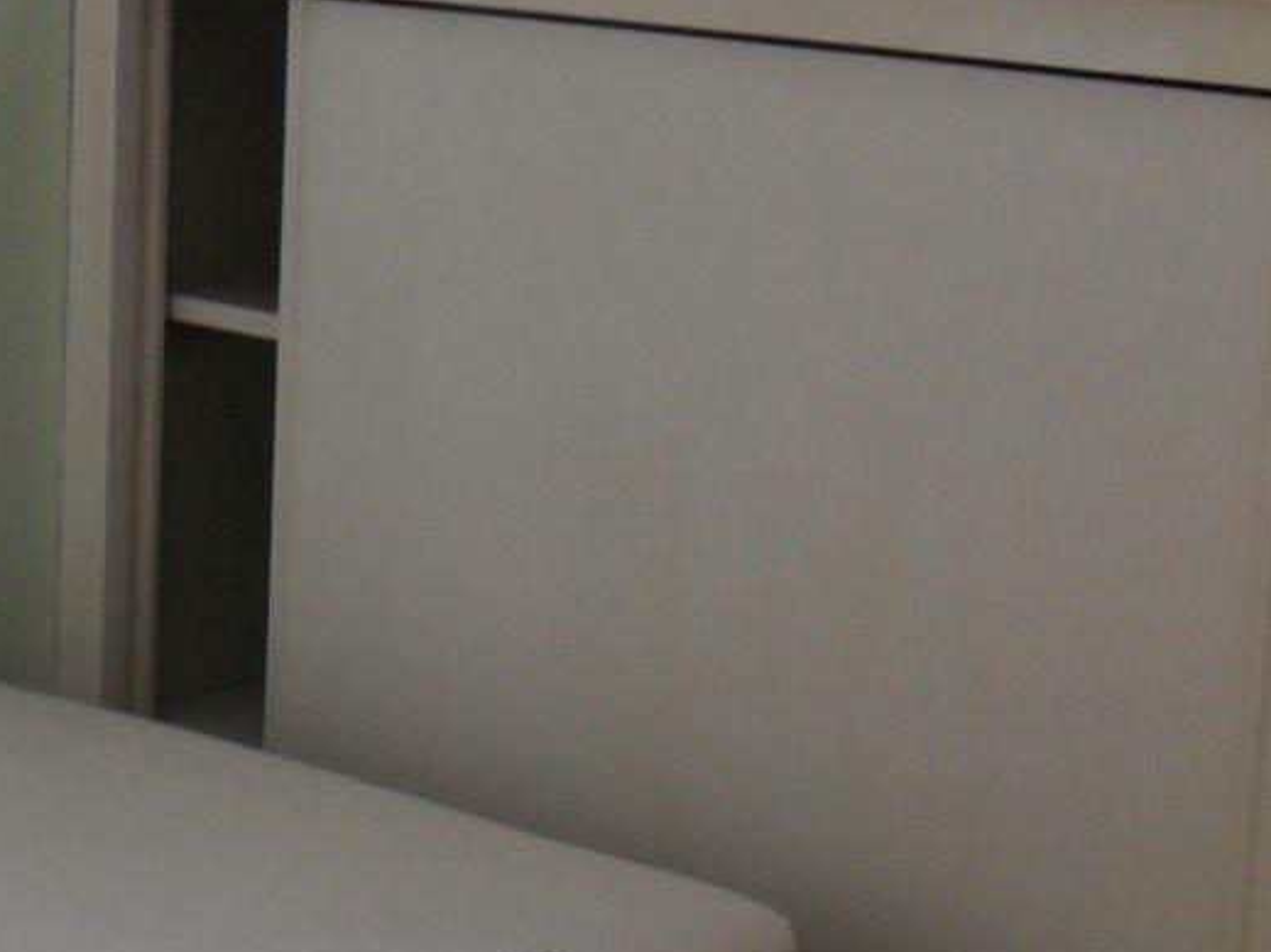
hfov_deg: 17.5
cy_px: 597
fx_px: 3965
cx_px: -169
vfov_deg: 13.7
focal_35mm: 108
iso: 80
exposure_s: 1/45
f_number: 3
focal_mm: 6.3
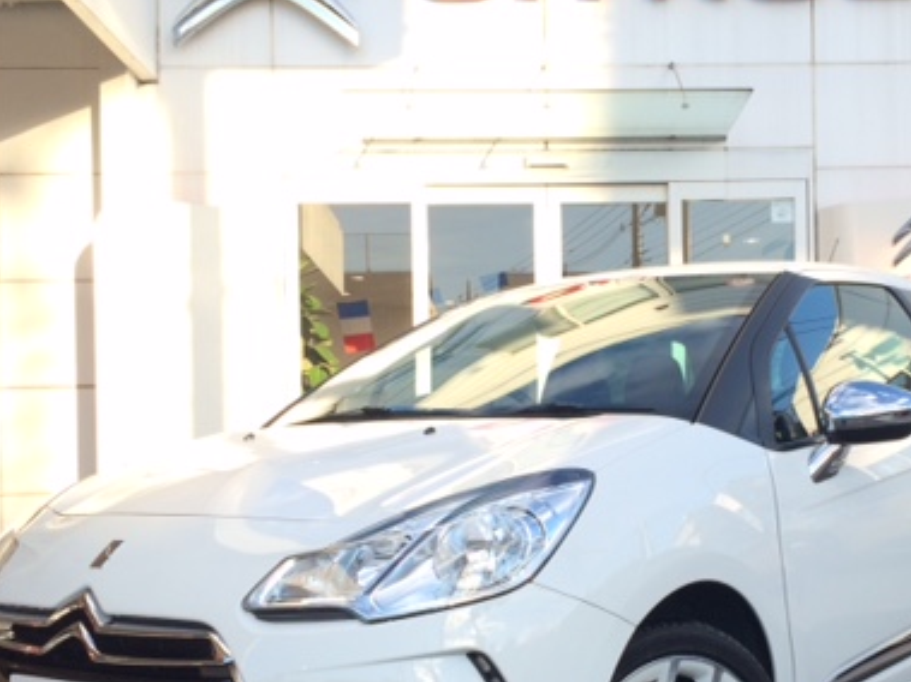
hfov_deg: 38.7
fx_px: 1289
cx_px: 570
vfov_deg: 29.4
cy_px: 478
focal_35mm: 49
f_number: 2.2
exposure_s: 1/394
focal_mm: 4.15
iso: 32
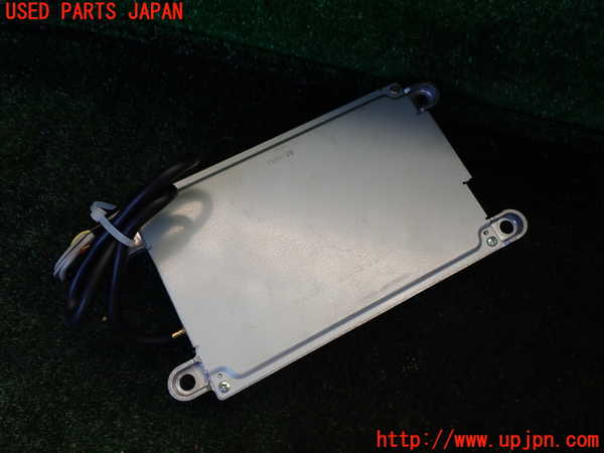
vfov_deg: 46.8
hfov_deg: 60.0
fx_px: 523
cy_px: 226
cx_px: 302
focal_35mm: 30
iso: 100
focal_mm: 5.4
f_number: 3.2
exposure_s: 1/80
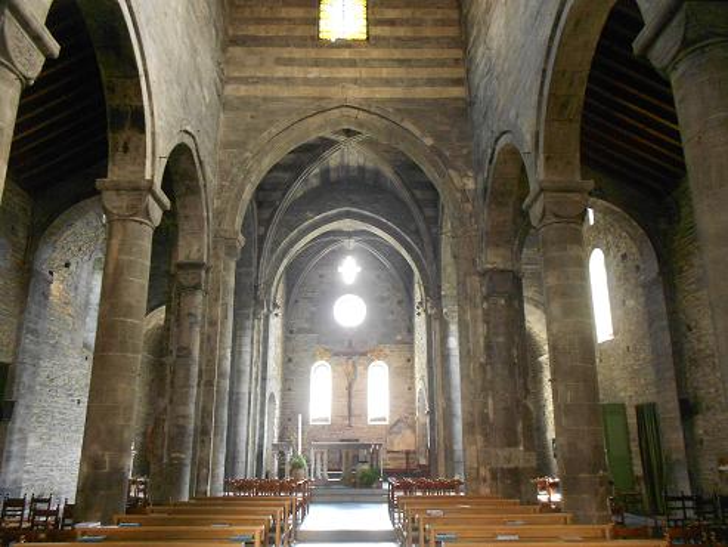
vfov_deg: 53.1
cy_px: 274
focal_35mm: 26
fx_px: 547
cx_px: 364
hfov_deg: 67.3
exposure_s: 1/6
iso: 400
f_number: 3.2
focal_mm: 4.6
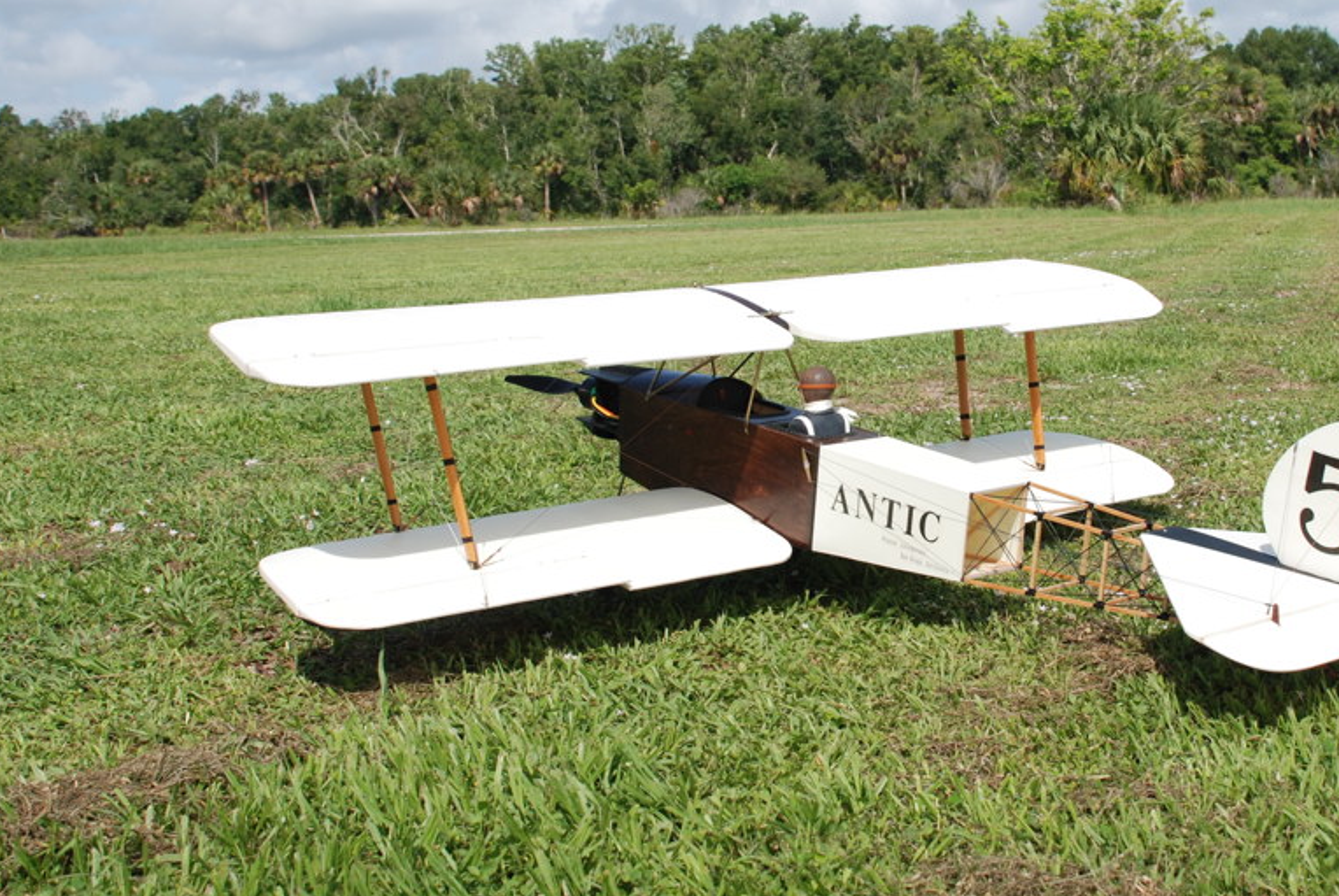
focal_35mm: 61
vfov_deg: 22.3
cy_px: 407
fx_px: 2271
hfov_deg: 32.7
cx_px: 858
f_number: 8
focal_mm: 26
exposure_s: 1/250
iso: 100
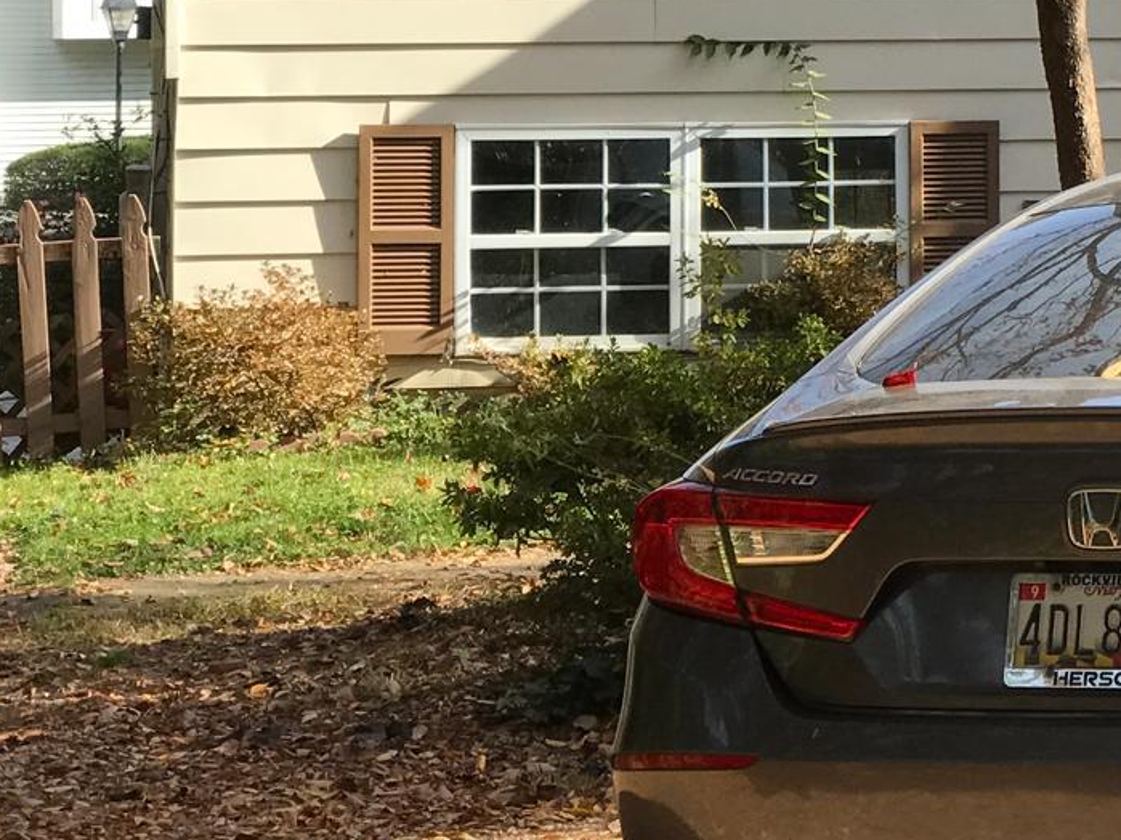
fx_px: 5407
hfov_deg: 11.4
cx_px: 1623
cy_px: -136
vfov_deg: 8.8
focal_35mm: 167
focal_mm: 6.6
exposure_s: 1/287
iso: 20
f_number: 2.8
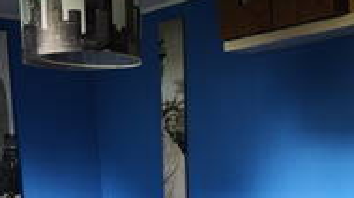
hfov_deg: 37.2
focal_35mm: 56
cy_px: 232
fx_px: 525
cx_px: 154
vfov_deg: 20.2
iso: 250
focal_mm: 3.95
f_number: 1.6
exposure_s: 1/33.3
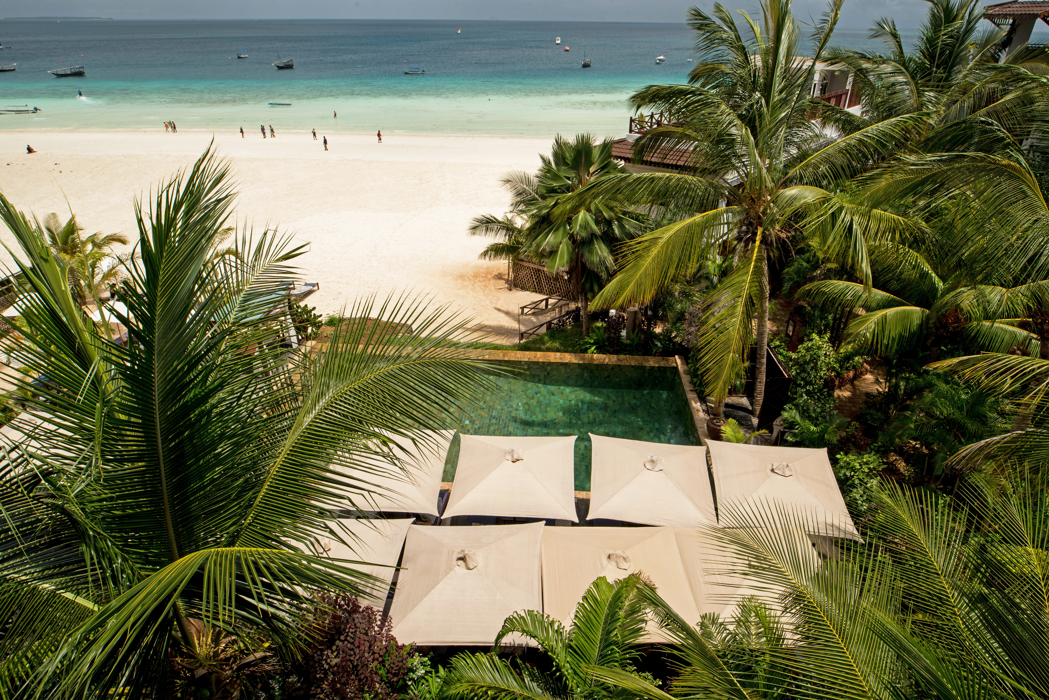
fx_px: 583
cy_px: 350
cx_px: 524
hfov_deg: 84.0
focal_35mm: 20
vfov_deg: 62.0
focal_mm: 20
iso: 100
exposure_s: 1/250
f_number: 14
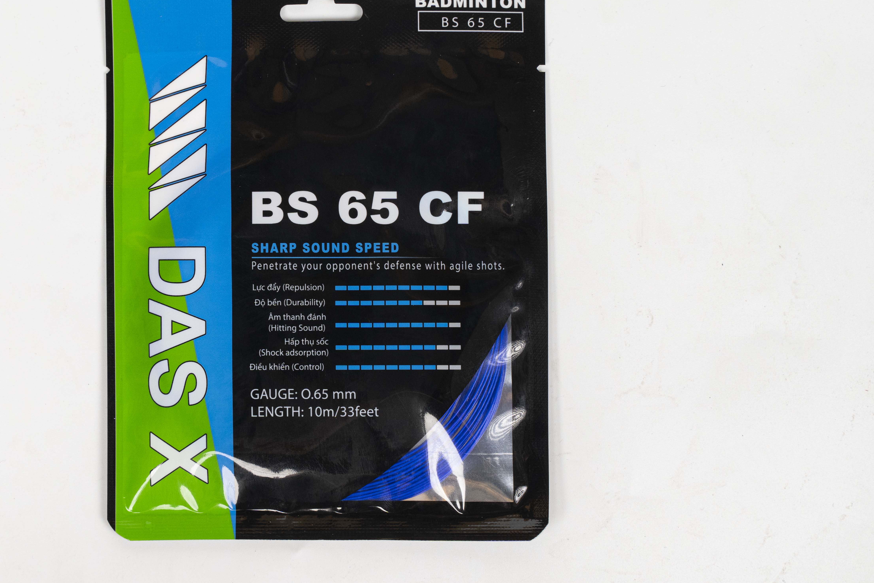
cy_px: 274
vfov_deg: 13.4
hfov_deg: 20.0
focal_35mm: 102
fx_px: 2476
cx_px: 327
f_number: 10
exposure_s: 1/80
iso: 1600
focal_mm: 75
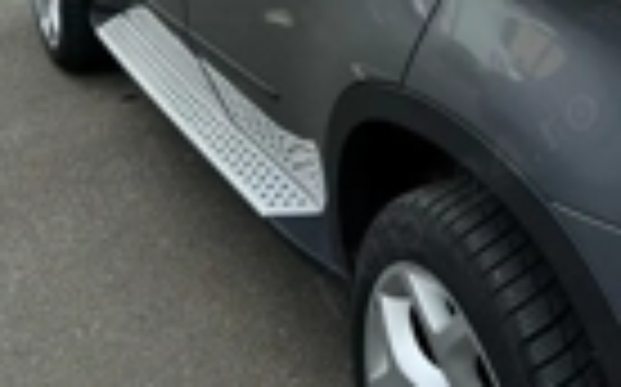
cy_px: -99
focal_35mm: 74
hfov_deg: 27.0
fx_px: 1251
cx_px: 544
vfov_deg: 16.7
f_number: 1.78
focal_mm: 6.76
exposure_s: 1/2415
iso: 80
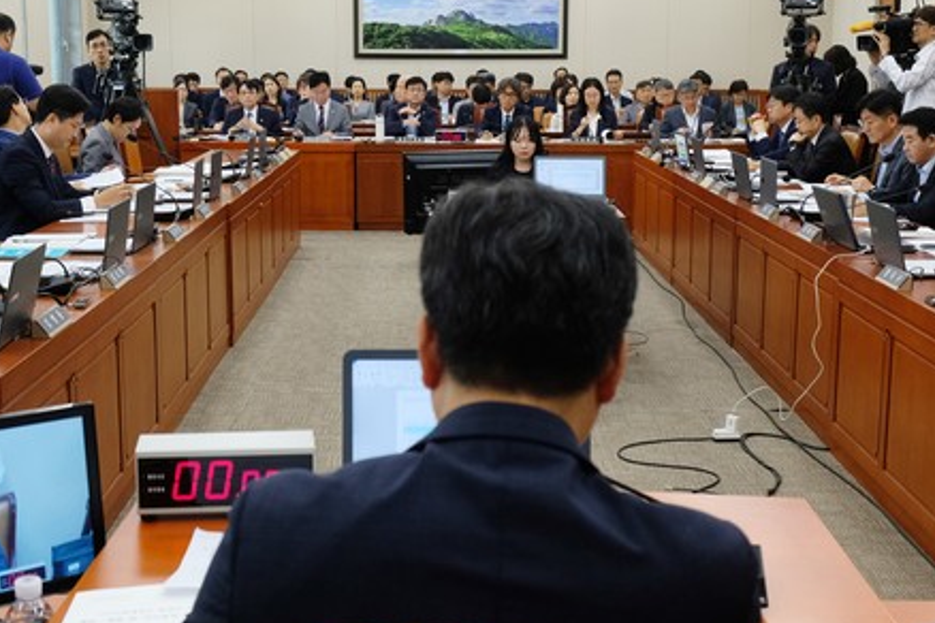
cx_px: 453
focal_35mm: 52
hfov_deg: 38.2
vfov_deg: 26.0
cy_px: 290
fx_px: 1350
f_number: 5.6
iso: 1600
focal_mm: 25.4
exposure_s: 1/160
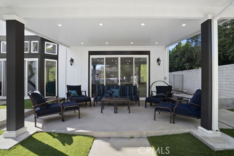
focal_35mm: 16
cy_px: 78
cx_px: 117
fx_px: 104
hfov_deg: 96.7
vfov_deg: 73.8
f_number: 8
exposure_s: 1/3
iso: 80
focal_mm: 16
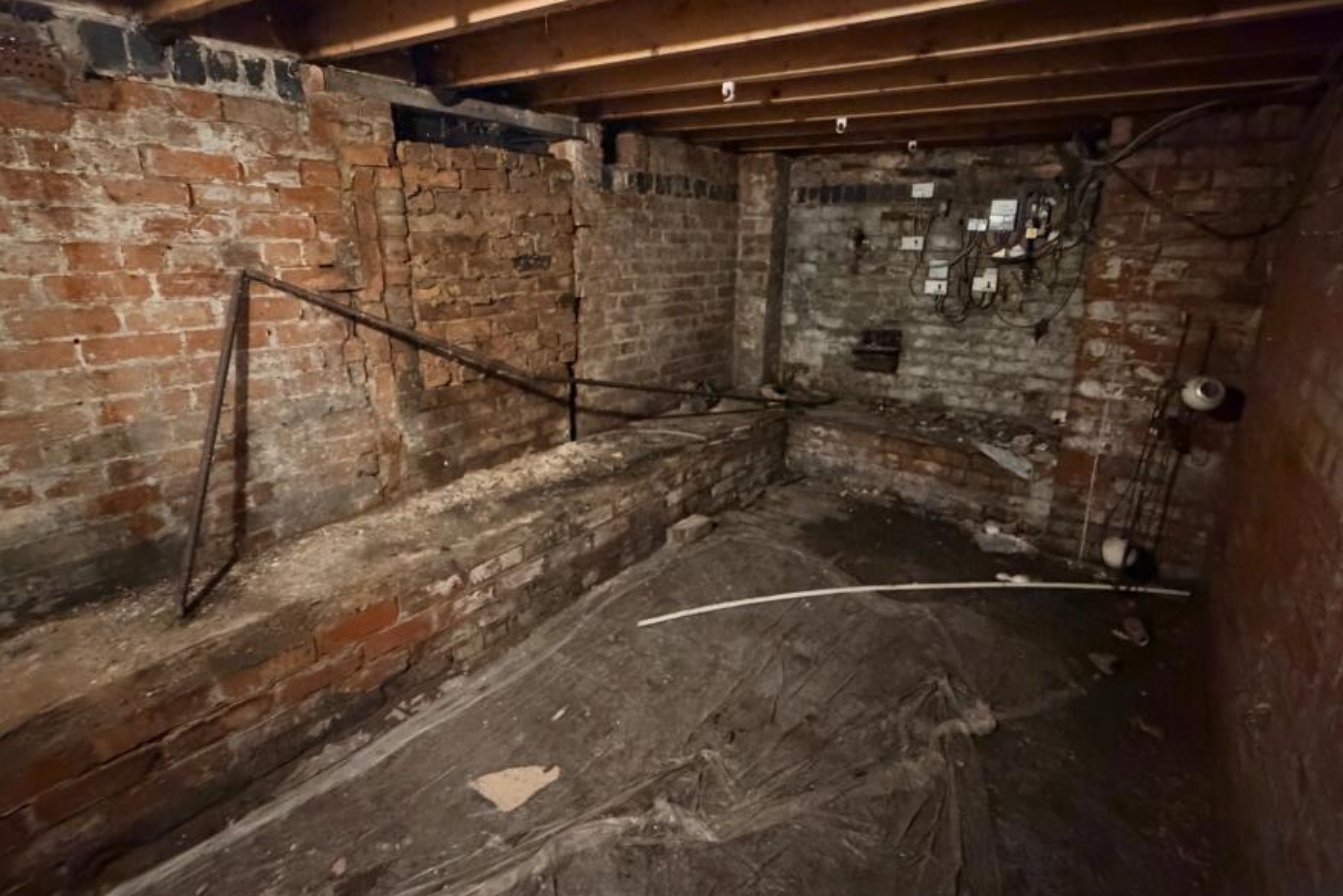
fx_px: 634
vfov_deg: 70.3
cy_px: 403
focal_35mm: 17
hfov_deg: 93.2
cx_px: 709
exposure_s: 1/25
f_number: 2.2
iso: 2000
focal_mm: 2.22
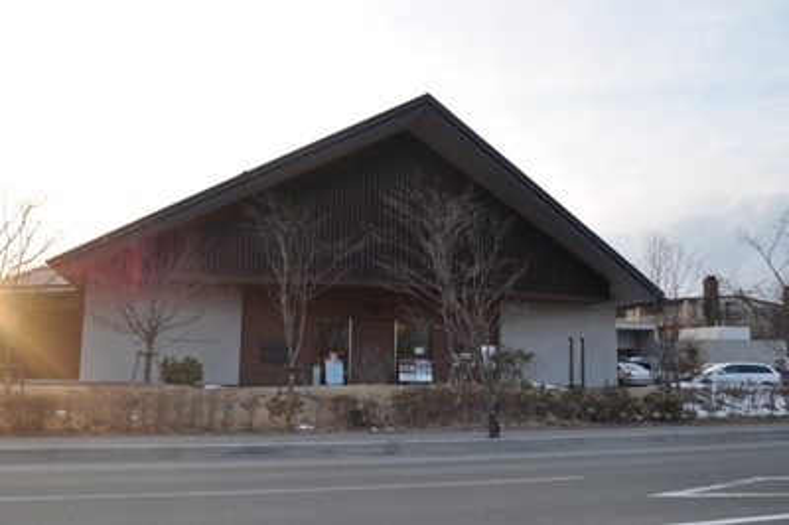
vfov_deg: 39.9
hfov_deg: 57.3
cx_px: 394
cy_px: 262
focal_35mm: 33
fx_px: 723
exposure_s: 1/160
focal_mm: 22
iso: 200
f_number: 6.3
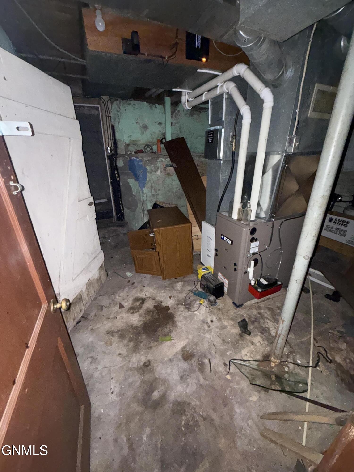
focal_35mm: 14
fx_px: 191
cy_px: 236
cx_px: 177
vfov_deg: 102.1
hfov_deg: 85.7
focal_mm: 2.22
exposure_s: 1/16
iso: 800
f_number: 2.2
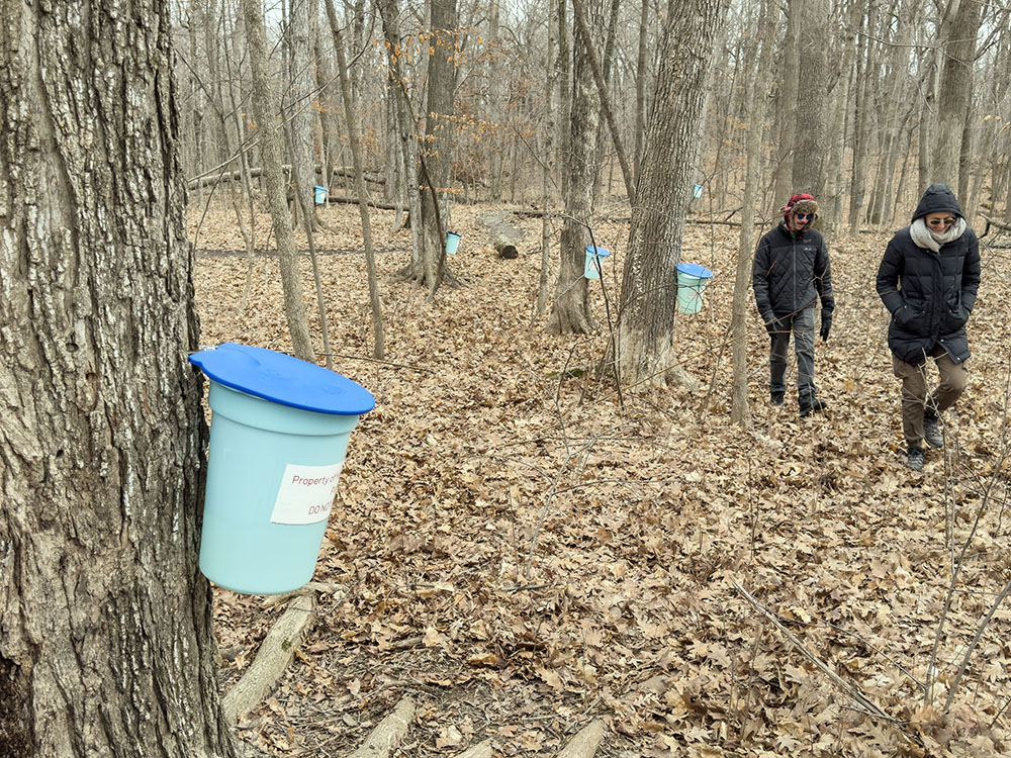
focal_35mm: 36
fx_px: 1051
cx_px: 506
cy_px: 379
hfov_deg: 51.4
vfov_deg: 39.7
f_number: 1.8
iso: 100
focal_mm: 6.76
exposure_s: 1/1050
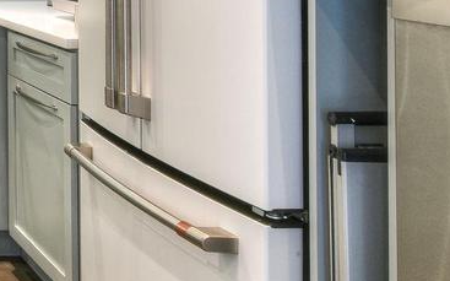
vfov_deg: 18.0
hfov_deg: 22.7
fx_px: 834
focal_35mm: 68
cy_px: -69
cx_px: -280
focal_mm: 17
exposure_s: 1.6
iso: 100
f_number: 22
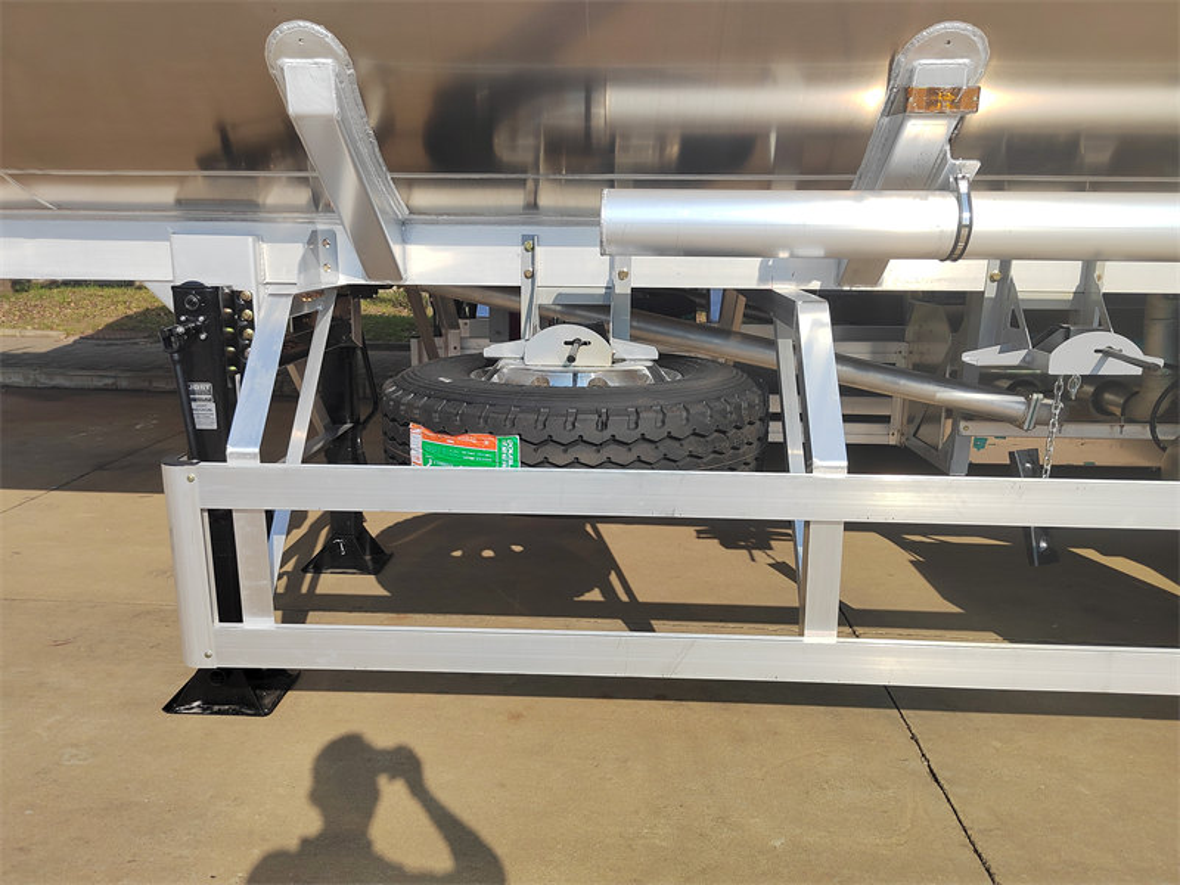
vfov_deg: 53.1
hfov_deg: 67.3
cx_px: 590
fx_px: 886
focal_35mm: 26
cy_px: 442
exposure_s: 1/2000
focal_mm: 5.52
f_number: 1.9
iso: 153
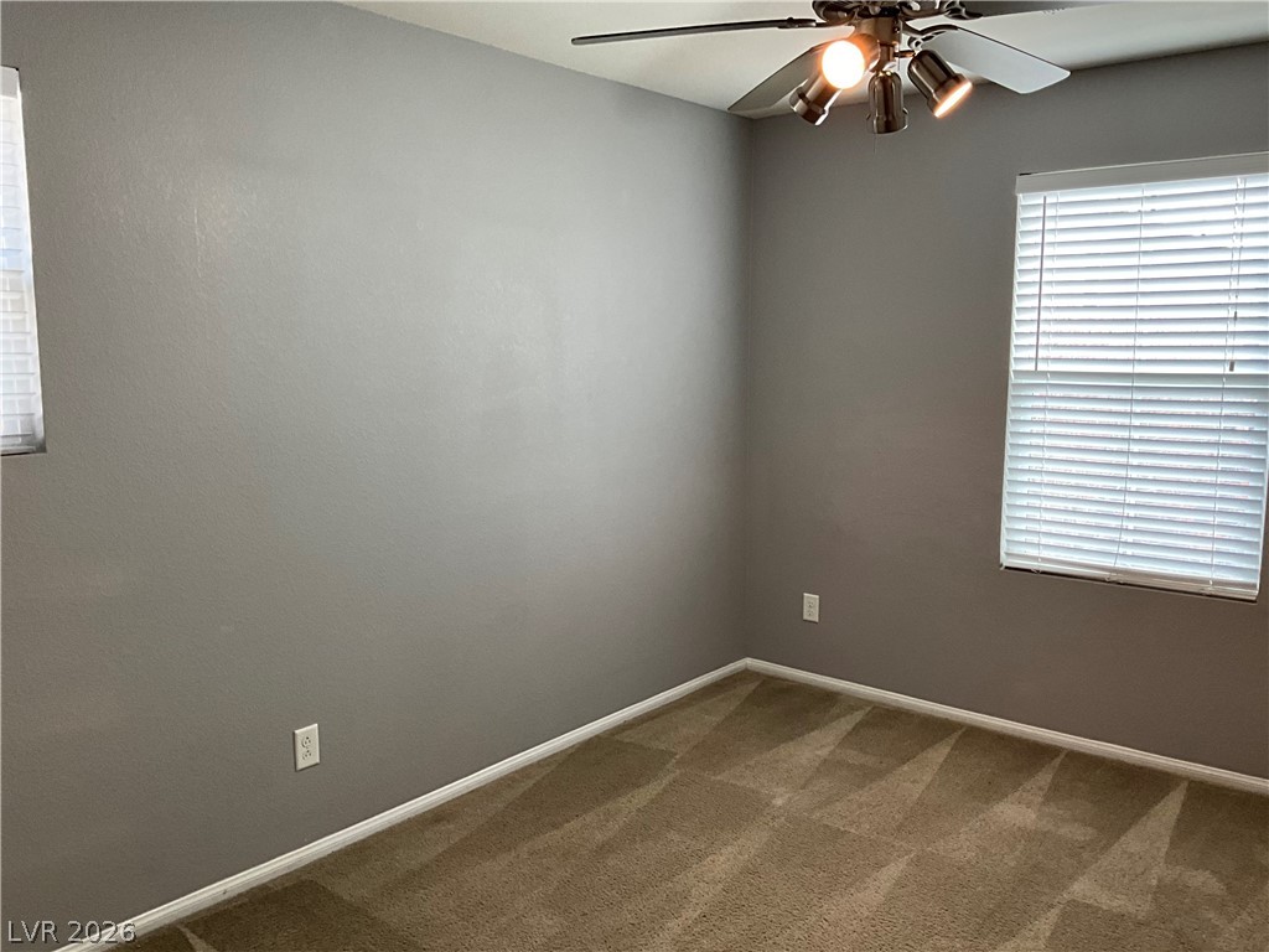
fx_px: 1063
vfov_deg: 48.2
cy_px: 476
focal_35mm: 29
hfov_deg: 61.7
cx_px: 634
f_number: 1.8
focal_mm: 3
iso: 100
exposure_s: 1/60
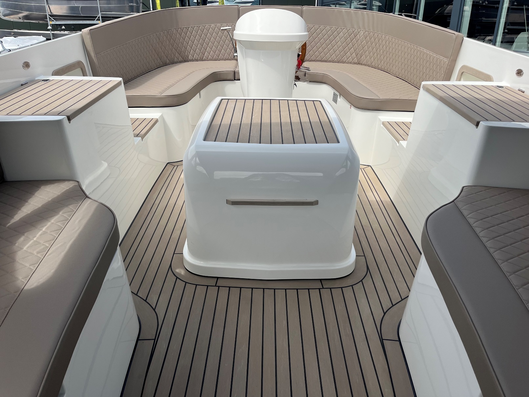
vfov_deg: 53.1
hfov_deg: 67.3
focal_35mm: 26
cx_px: 264
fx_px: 397
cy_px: 198
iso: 50
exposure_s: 1/3135
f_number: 1.6
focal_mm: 5.1
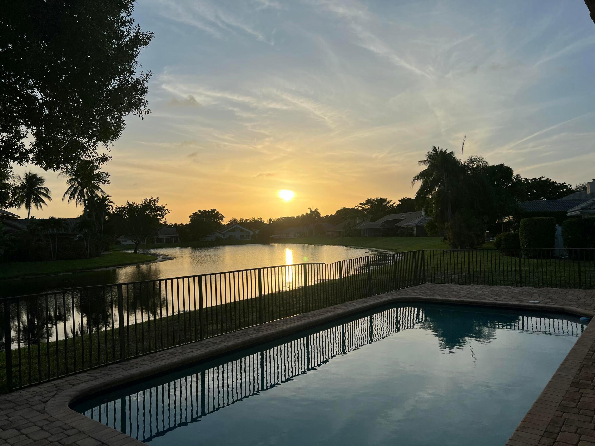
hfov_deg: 67.3
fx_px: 447
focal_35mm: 26
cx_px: 298
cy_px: 223
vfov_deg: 53.1
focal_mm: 5.7
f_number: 1.5
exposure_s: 1/4444
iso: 50
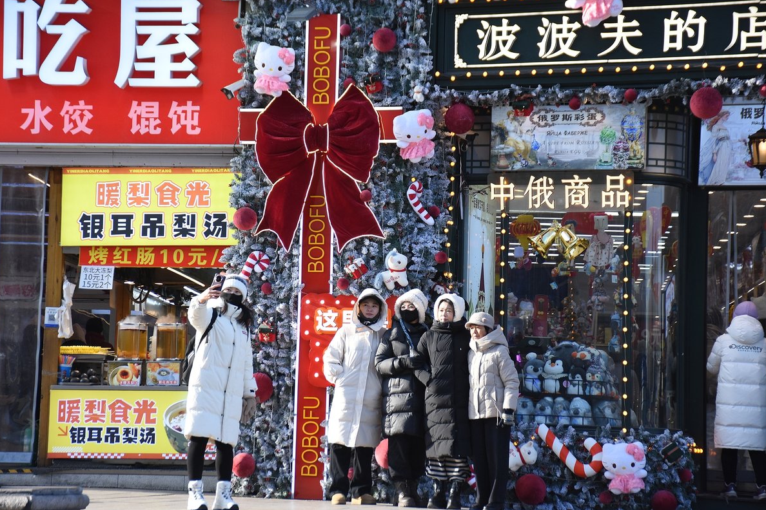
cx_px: 381
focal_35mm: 106
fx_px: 2255
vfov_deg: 12.9
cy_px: 253
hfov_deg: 19.3
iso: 500
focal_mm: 70
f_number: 5
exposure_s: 1/500
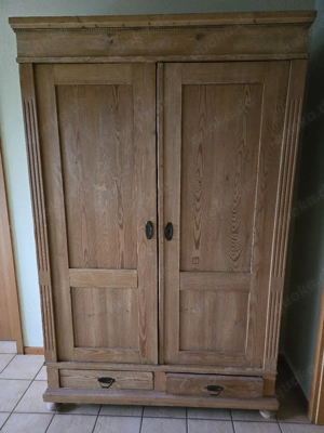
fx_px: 287
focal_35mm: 23
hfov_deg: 58.9
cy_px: 216
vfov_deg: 73.9
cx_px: 162
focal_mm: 6.3
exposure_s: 1/50.3
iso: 2000
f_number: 1.7
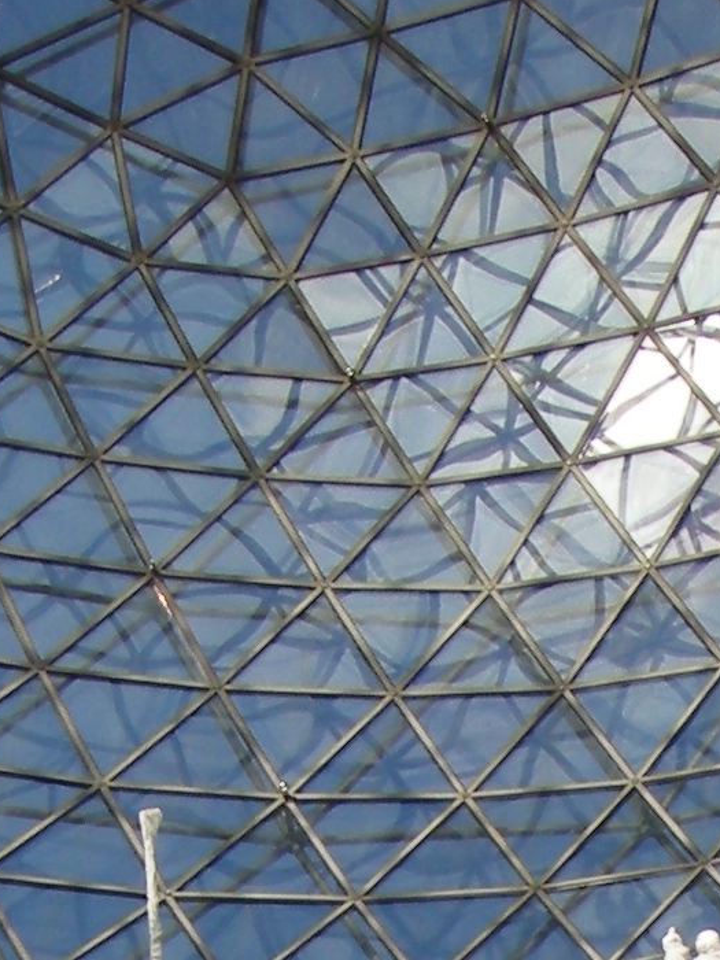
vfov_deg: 8.6
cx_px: 1336
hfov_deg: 7.2
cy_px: 2672
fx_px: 5547
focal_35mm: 200
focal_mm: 7.5
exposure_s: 1/227
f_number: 4.8
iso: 64
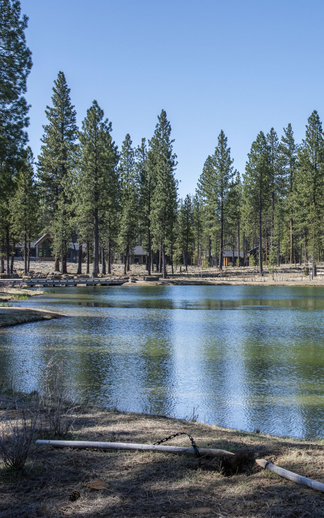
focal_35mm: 68
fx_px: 961
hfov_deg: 18.7
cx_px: 306
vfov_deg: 30.2
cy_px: 261
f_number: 11
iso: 200
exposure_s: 1/320
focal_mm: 44
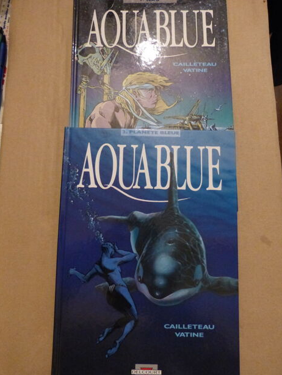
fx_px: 282
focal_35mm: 26
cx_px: 145
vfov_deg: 67.3
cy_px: 191
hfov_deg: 53.1
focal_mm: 4.5
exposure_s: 1/15
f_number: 2.8
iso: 1000
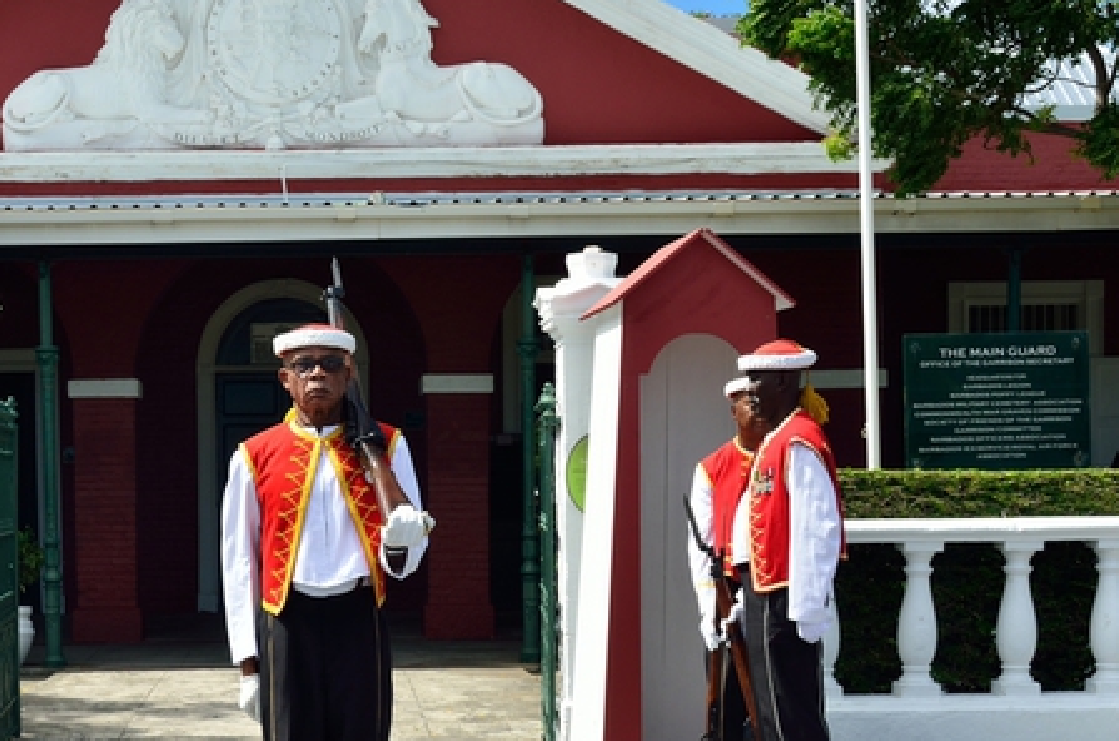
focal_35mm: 73
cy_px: 527
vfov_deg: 18.6
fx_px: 2257
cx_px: 300
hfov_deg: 27.5
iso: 100
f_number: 7.1
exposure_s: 1/500
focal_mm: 31
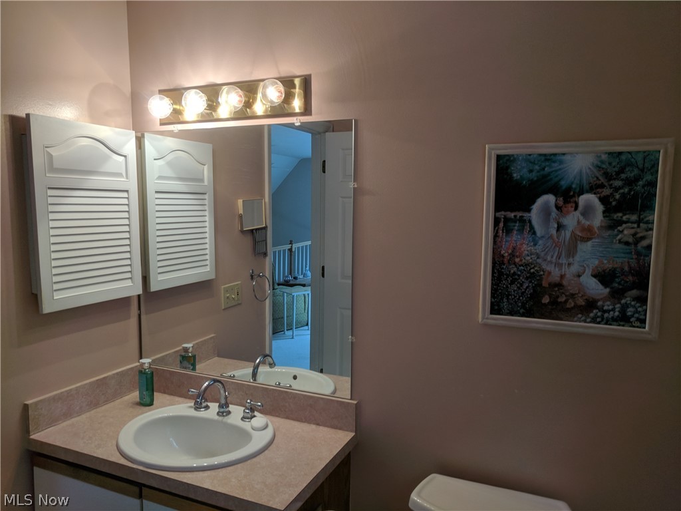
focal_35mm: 26
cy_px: 256
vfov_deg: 53.1
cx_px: 340
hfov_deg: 67.3
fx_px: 511
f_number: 2
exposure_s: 1/120
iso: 63
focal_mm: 4.67
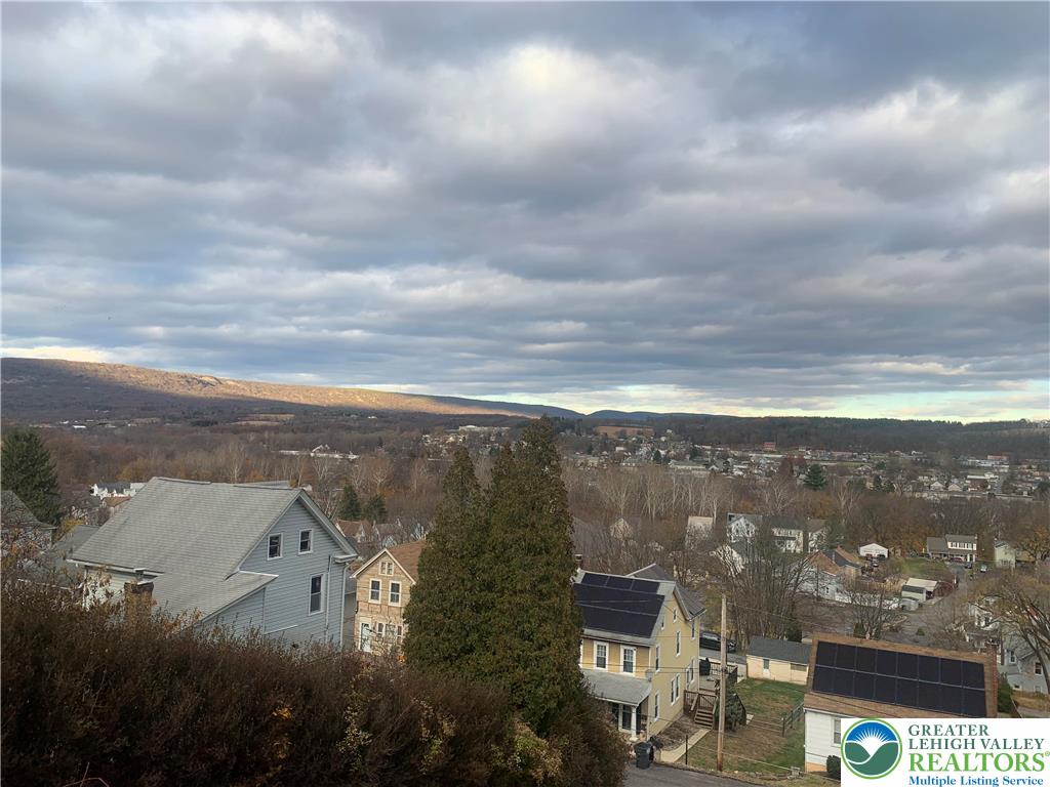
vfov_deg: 53.1
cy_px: 394
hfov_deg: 67.3
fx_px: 789
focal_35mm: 26
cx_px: 525
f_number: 1.8
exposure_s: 1/455
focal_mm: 4.25
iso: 25
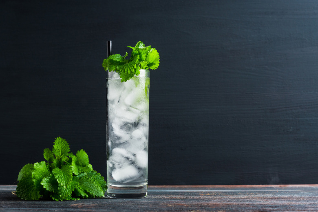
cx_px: 159
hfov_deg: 27.0
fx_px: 662
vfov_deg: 18.2
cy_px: 106
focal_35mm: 75
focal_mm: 50
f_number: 7.1
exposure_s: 1/160
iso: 50
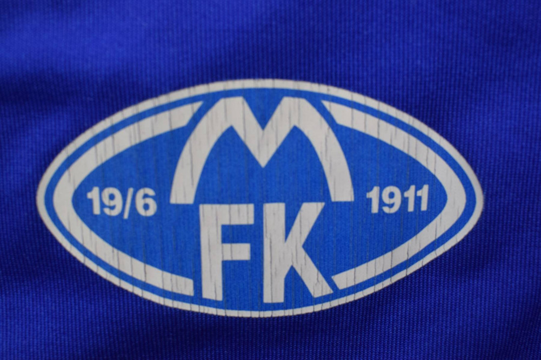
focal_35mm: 44
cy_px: 180
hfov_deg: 45.0
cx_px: 270
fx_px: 654
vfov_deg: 30.8
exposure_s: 1/60
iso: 400
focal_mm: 29
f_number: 11
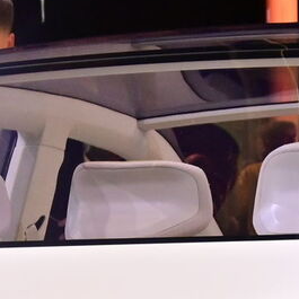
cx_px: 144
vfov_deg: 8.1
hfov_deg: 8.4
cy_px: 552
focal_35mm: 208
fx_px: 2029
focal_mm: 22.5
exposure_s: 1/80
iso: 500
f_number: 4.5
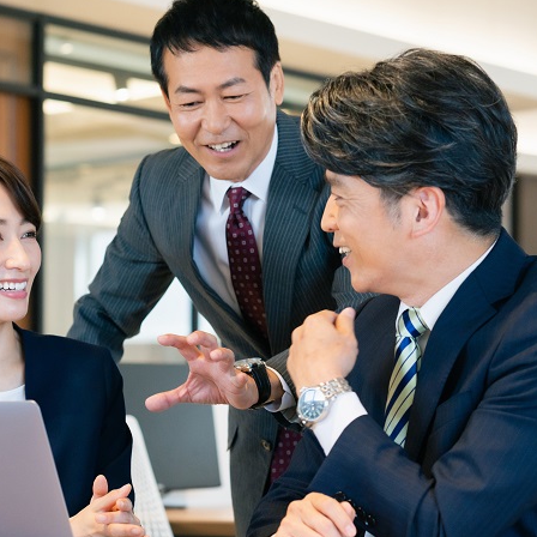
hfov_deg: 13.5
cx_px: 227
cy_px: 286
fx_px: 2264
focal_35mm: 129
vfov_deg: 13.5
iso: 640
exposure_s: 1/250
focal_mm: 85
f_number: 4.5
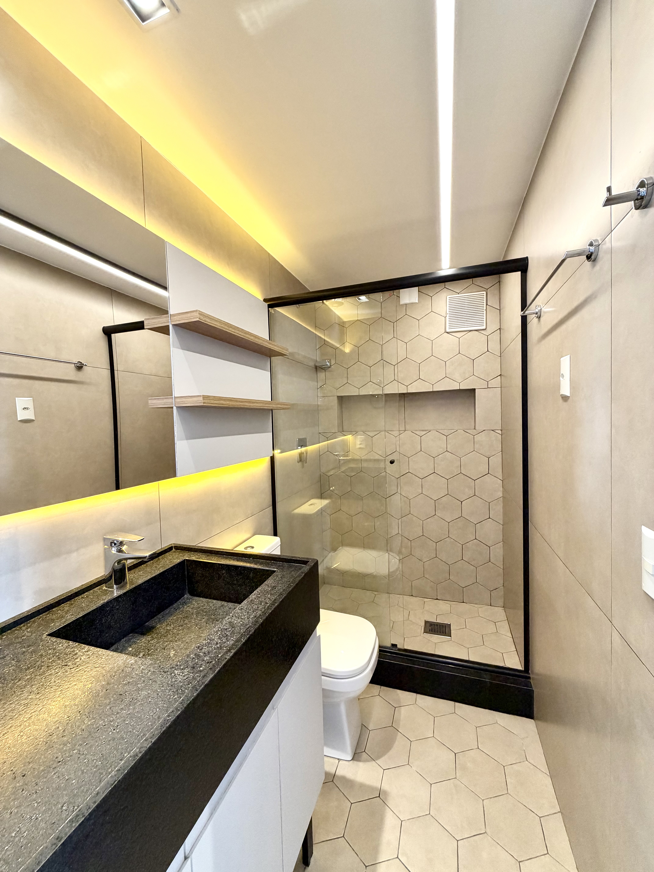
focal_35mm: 14
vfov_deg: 102.1
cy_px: 436
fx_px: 353
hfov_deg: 85.7
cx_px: 327
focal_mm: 2.22
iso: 200
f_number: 2.2
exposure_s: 1/60
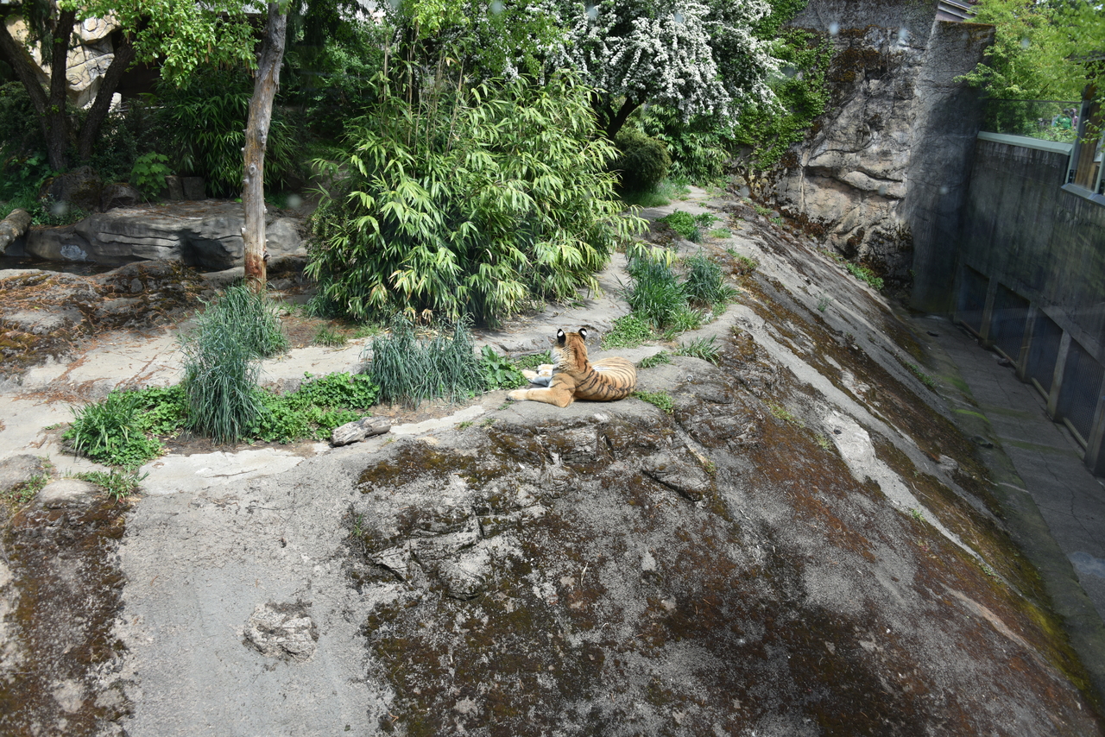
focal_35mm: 28
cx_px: 552
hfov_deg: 65.5
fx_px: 860
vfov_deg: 46.4
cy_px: 368
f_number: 7.1
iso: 100
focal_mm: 28
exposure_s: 1/160
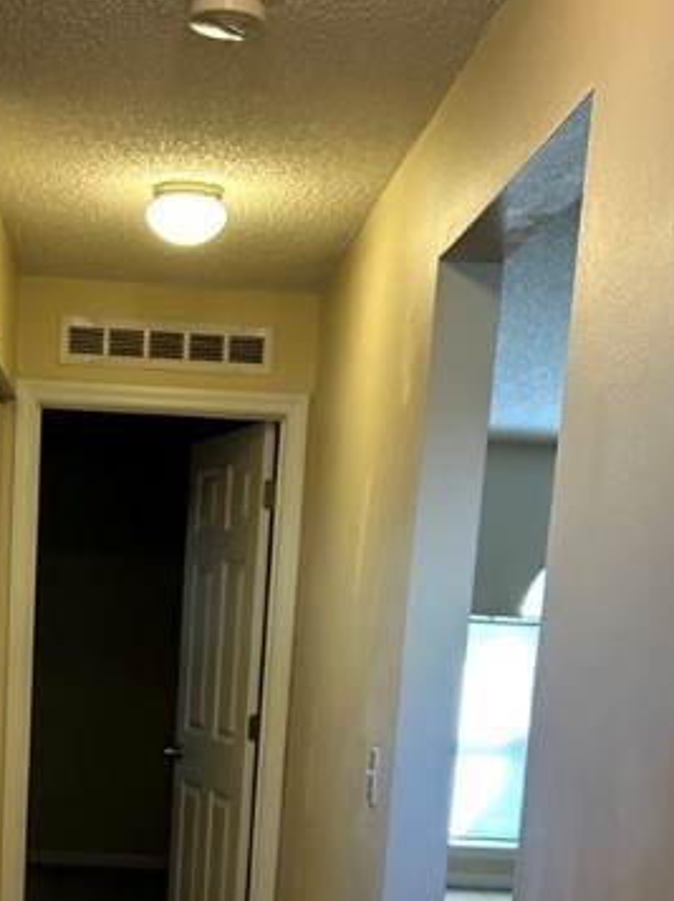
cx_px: 164
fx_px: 1456
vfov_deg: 32.3
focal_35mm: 56
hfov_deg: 25.7
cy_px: 848
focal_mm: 5.7
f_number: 1.5
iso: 200
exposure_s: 1/60
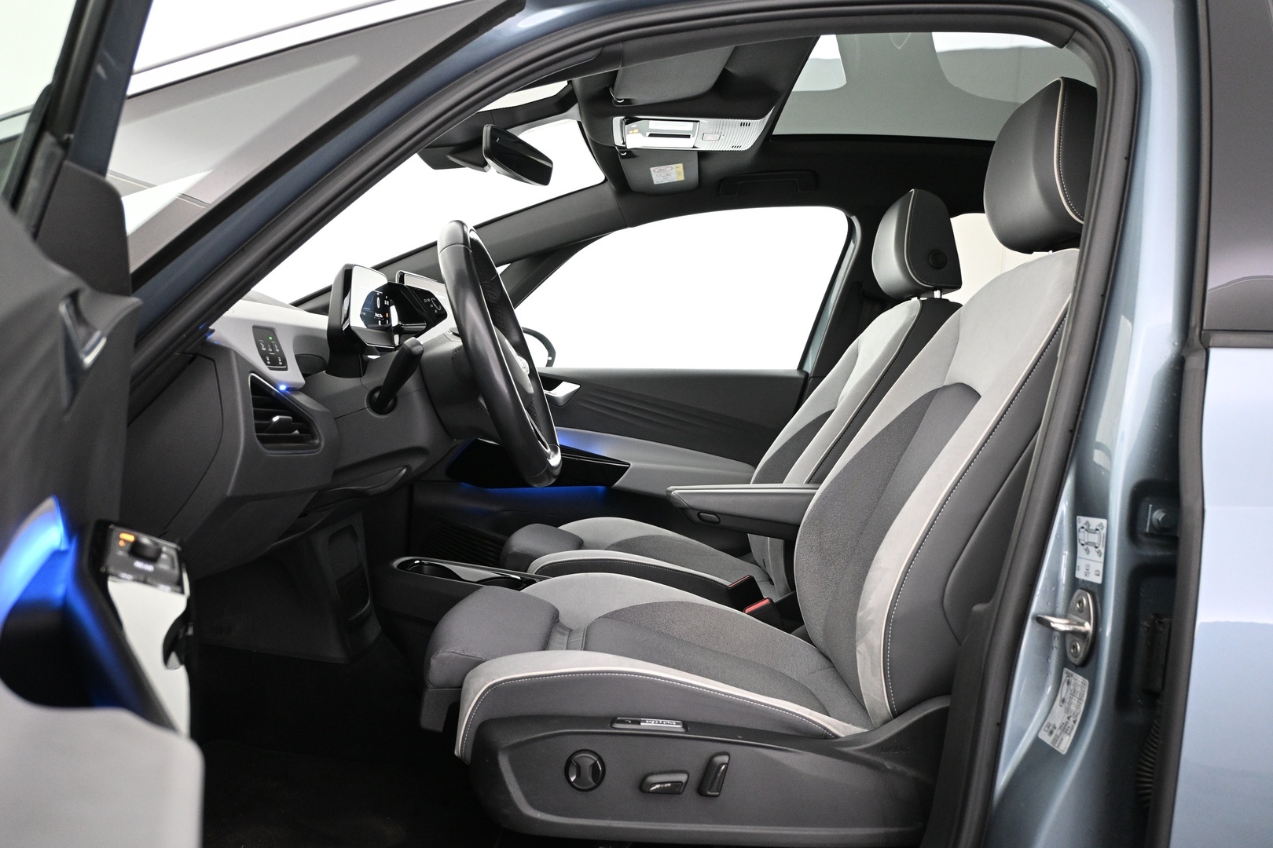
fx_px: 1034
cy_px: 424
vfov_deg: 44.6
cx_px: 636
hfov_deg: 63.2
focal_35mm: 29
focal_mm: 19.5
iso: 1600
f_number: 3.8
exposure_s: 1/20
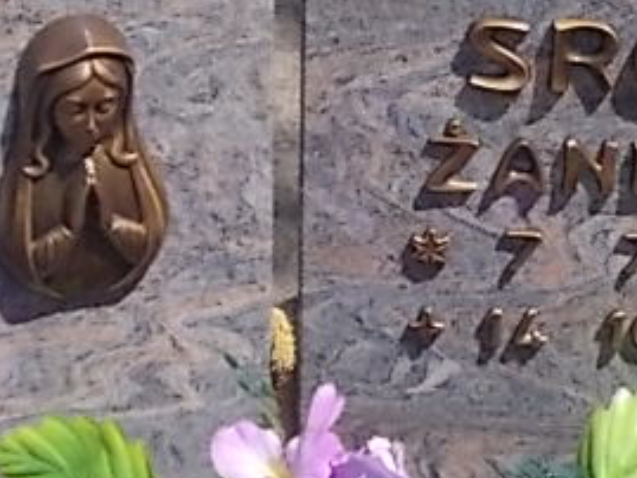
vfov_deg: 12.4
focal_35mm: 119
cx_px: 483
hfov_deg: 16.5
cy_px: 170
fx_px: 2191
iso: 80
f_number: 11.3
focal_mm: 9
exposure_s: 1/80
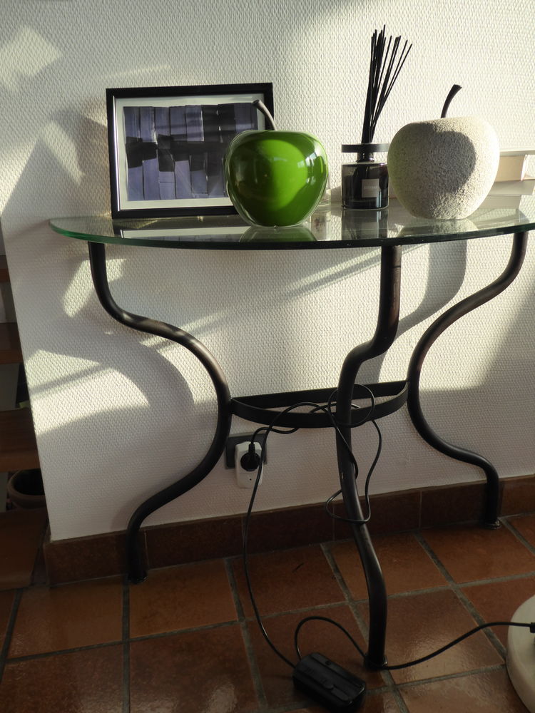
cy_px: 356
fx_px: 659
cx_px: 268
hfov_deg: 44.2
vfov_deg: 56.8
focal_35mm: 32
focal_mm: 5.4
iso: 200
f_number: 3.5
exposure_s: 1/200
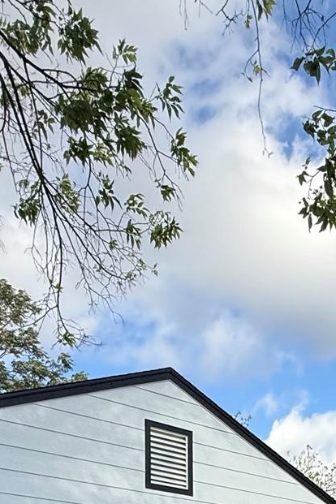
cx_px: 297
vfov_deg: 33.6
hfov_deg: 27.2
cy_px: 601
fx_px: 672
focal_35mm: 48
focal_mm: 2.22
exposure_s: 1/1464
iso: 50
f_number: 2.2
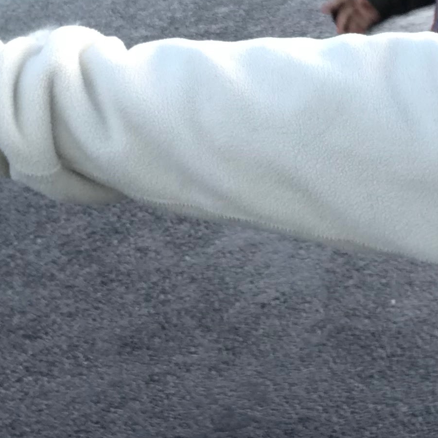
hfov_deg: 17.9
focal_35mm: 97
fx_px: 1389
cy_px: -72
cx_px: 296
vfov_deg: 17.2
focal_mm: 2.87
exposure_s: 1/100
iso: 25
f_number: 2.2
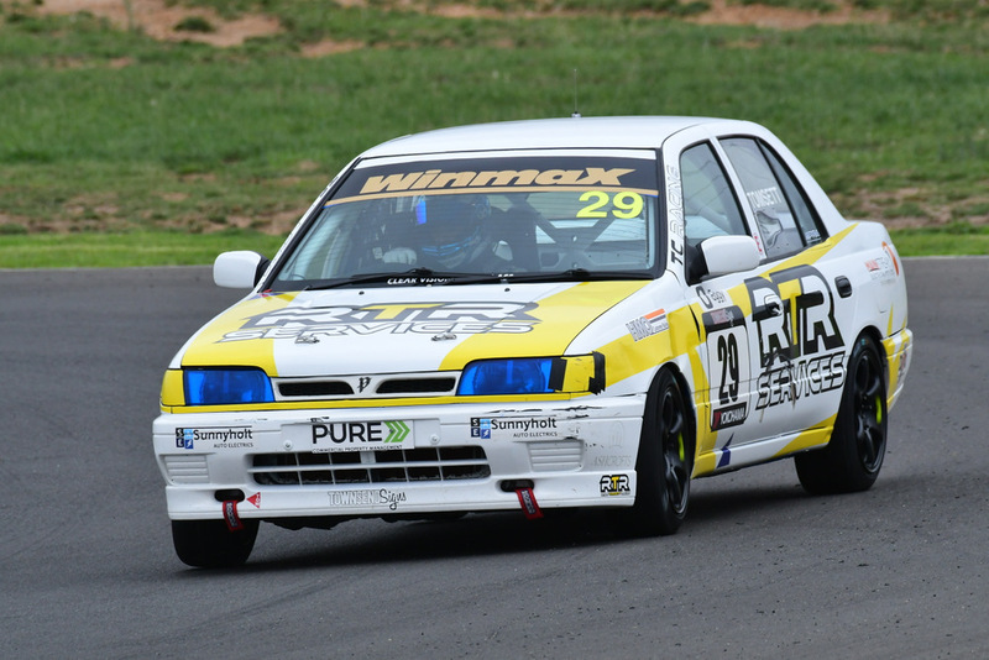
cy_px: 330
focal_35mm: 750
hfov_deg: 2.7
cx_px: 494
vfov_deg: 1.8
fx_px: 20610
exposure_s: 1/640
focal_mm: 500
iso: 800
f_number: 11
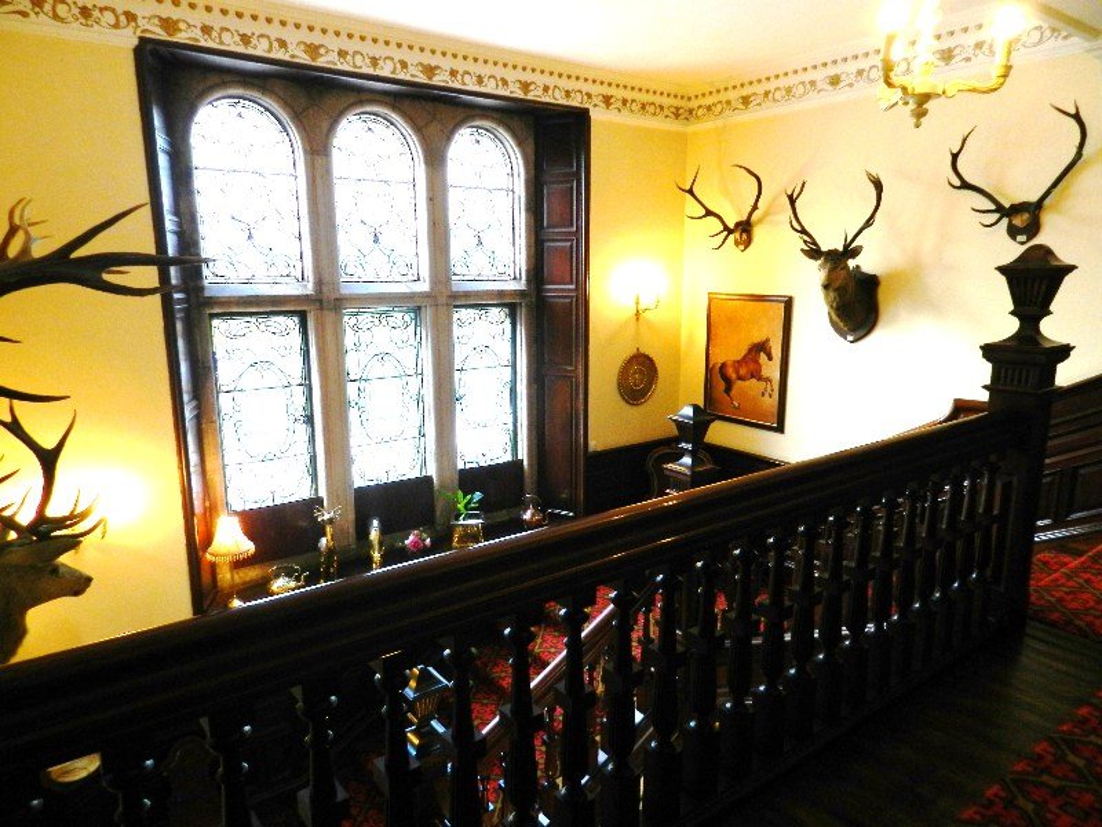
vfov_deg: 58.9
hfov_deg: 73.9
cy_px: 414
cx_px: 551
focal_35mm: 23
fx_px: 732
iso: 320
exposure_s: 1/30
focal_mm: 4
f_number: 3.4
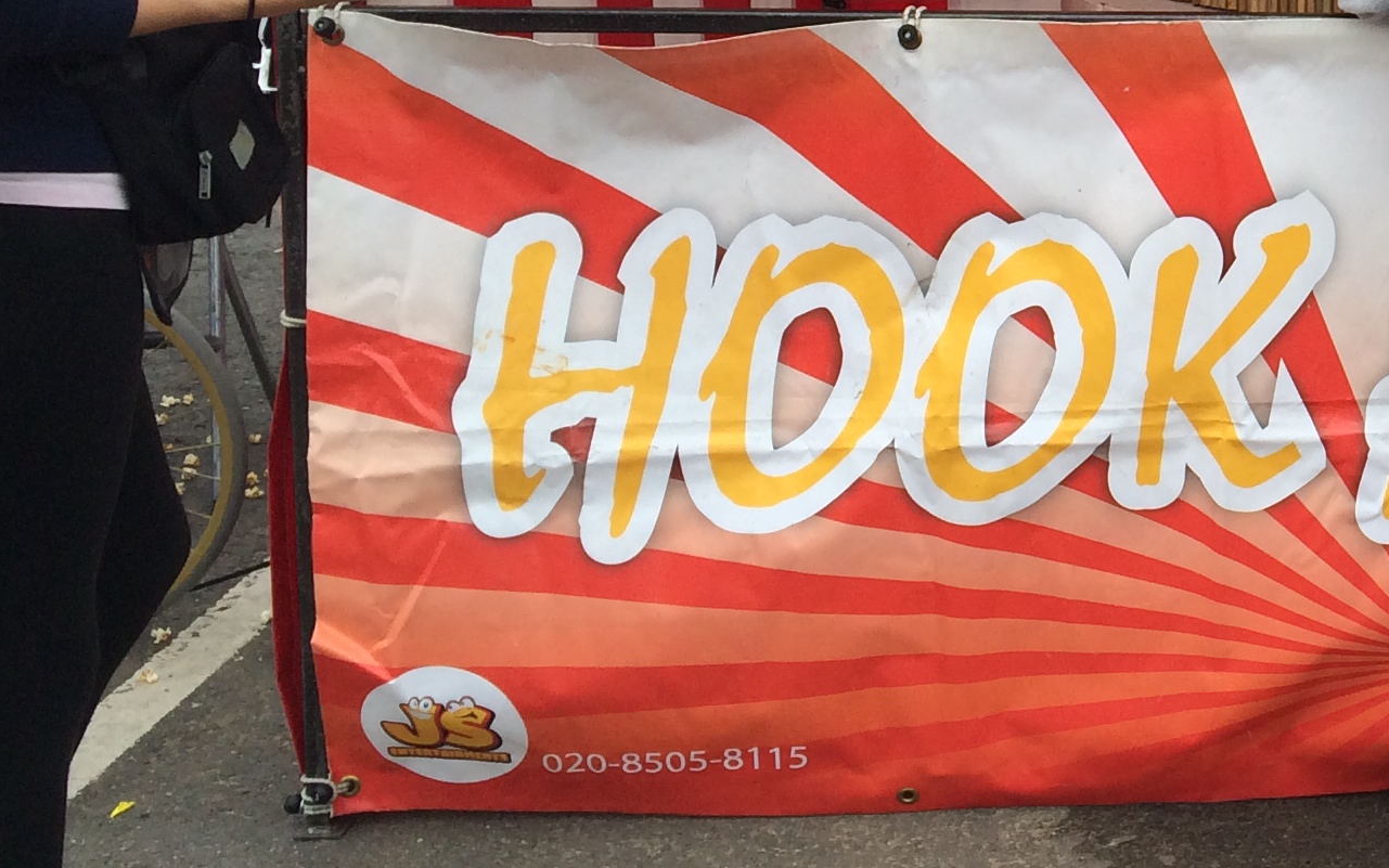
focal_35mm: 81
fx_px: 3067
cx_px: 1701
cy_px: -120
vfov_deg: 15.6
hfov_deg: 23.2
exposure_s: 1/789
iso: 32
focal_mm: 4.12
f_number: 2.2
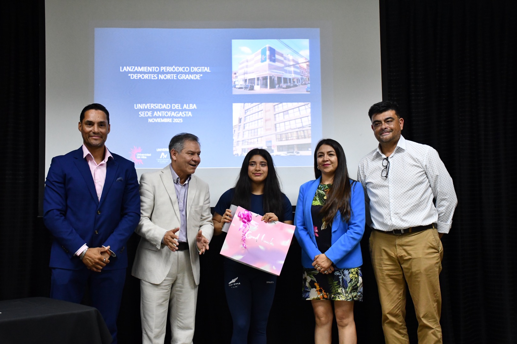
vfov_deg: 29.9
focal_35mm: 45
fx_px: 646
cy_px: 172
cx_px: 258
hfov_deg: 43.6
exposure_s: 1/100
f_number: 4
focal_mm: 30
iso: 3200
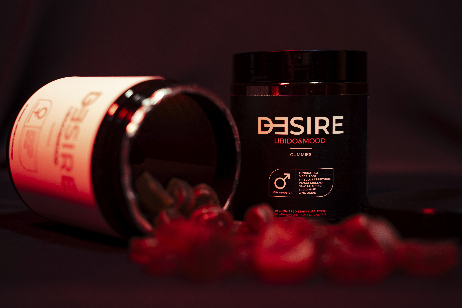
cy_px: 154
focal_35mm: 52
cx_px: 231
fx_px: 667
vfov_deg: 26.0
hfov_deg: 38.2
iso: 640
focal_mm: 52
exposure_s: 1/125
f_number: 3.5
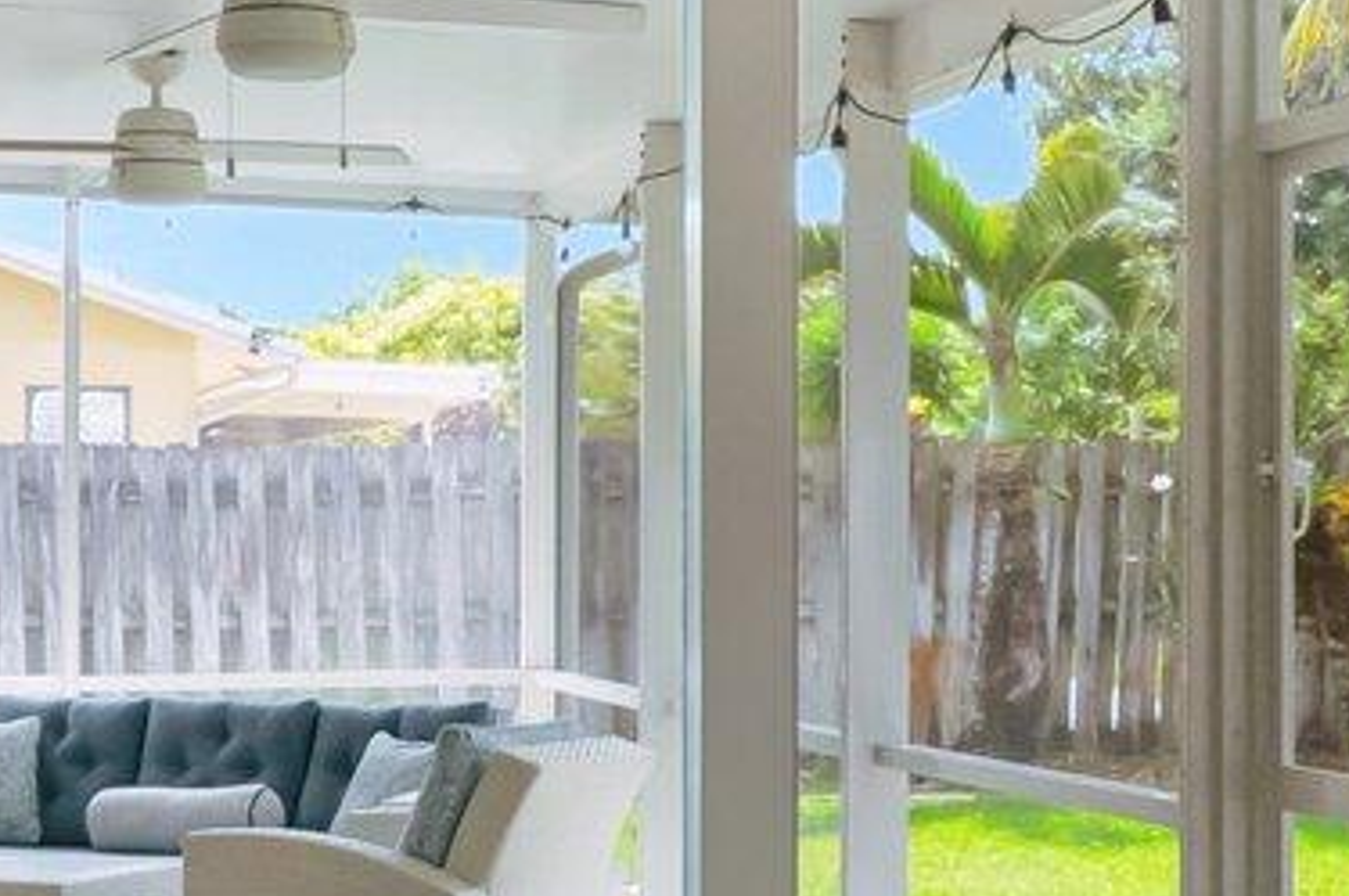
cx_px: 651
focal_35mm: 82
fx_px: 3069
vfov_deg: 16.6
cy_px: 538
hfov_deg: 24.8
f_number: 8
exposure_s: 1/10
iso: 640
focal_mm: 10
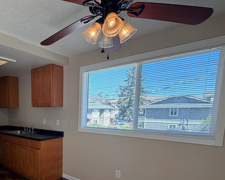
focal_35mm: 25
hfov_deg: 64.1
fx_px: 166
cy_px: 134
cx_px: 57
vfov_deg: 54.3
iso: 80
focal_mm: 2.22
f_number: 2.2
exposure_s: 1/120
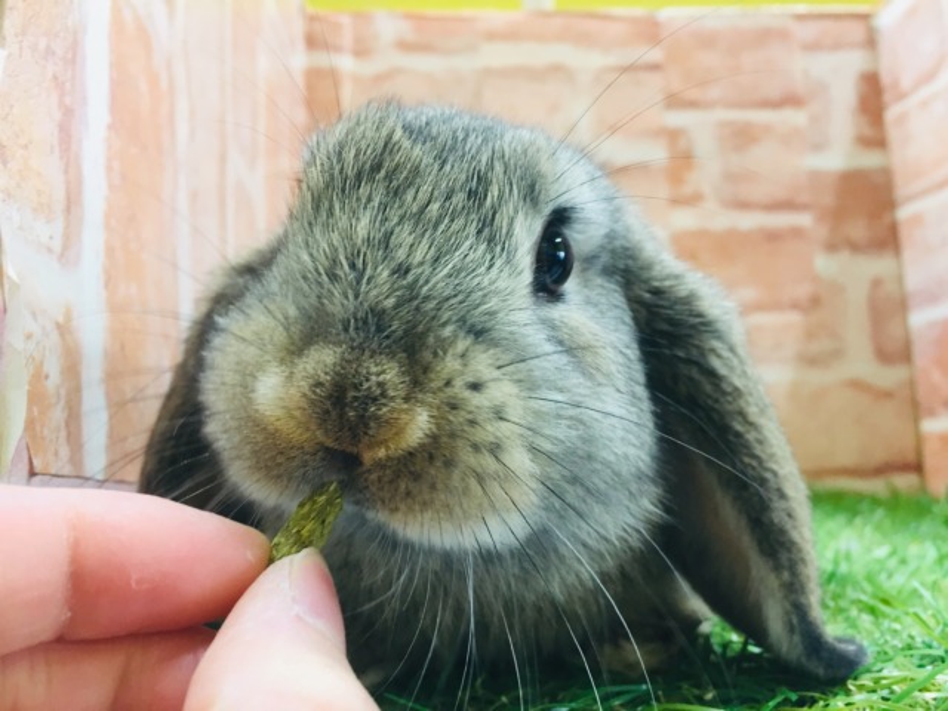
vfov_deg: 48.2
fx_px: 794
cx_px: 474
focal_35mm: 29
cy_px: 356
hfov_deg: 61.7
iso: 80
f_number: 2.2
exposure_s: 1/30
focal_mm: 4.15
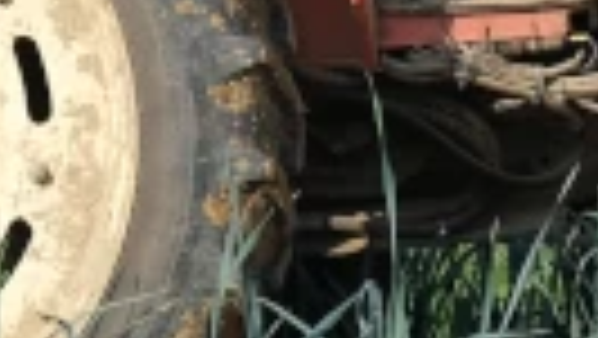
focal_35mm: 654
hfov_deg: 3.3
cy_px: -196
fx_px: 10376
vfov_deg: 1.9
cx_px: 418
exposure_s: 1/500
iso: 200
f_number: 5
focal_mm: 55
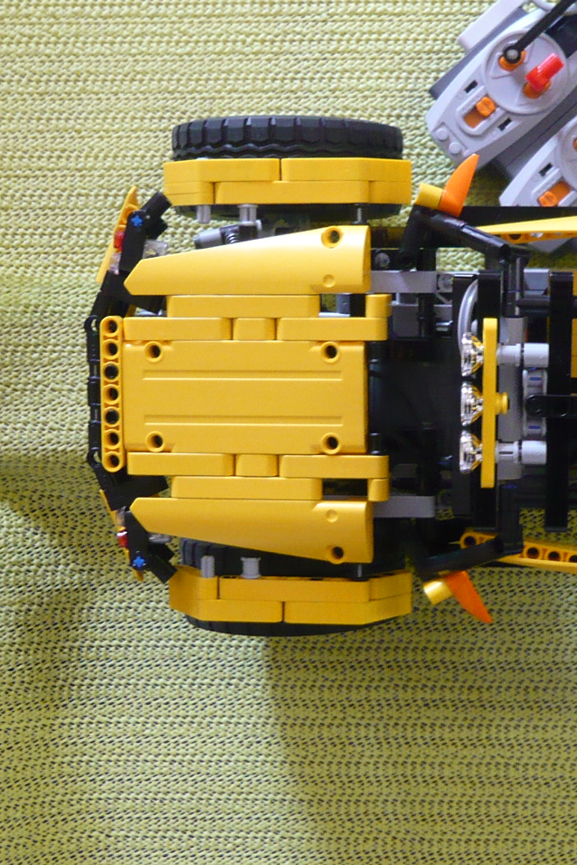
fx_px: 1706
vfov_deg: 28.4
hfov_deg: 18.8
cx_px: 544
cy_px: 432
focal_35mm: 71
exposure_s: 1/15
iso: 200
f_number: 3.1
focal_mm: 5.5
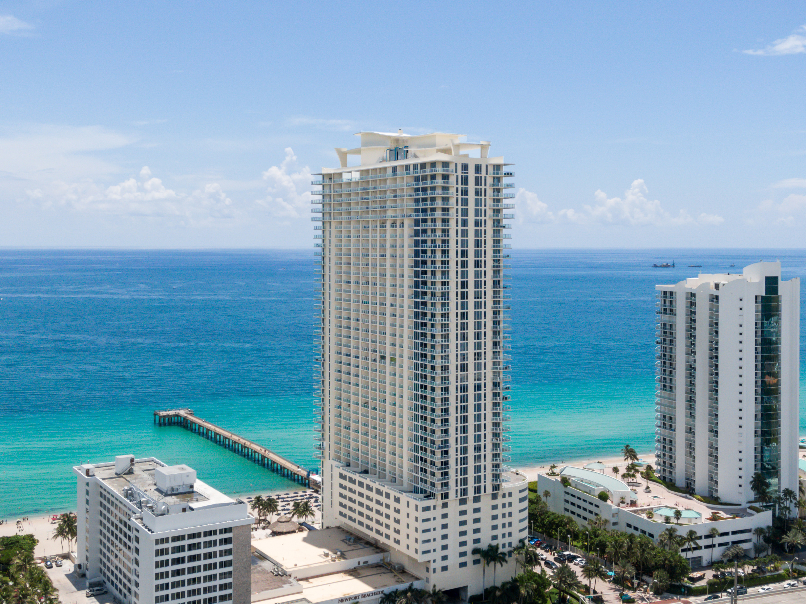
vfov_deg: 33.6
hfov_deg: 43.9
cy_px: 302
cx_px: 403
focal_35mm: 43
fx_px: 1001
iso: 100
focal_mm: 7.39
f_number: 3.6
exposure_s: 1/1250
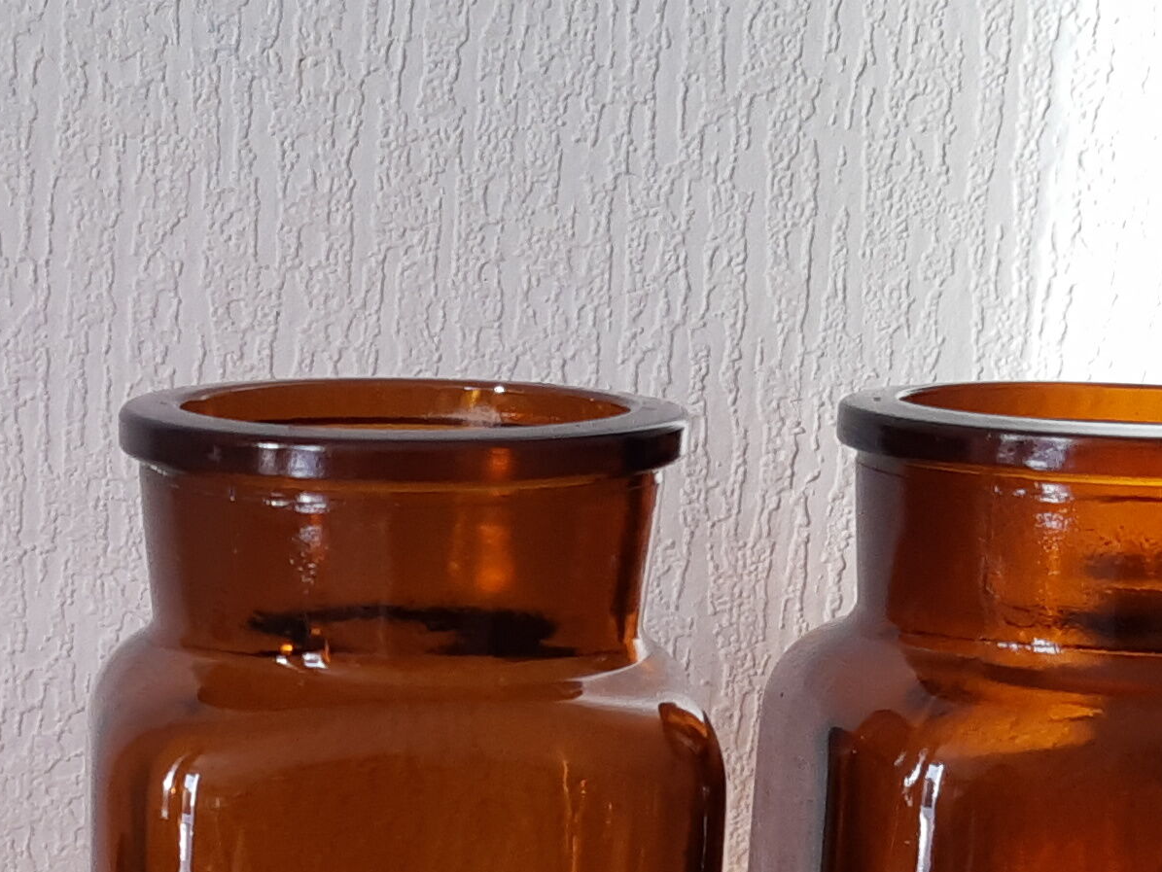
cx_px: 144
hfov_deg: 22.0
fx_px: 2921
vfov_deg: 16.5
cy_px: 960
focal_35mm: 87
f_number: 1.7
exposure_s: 1/100
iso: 74
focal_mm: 4.75
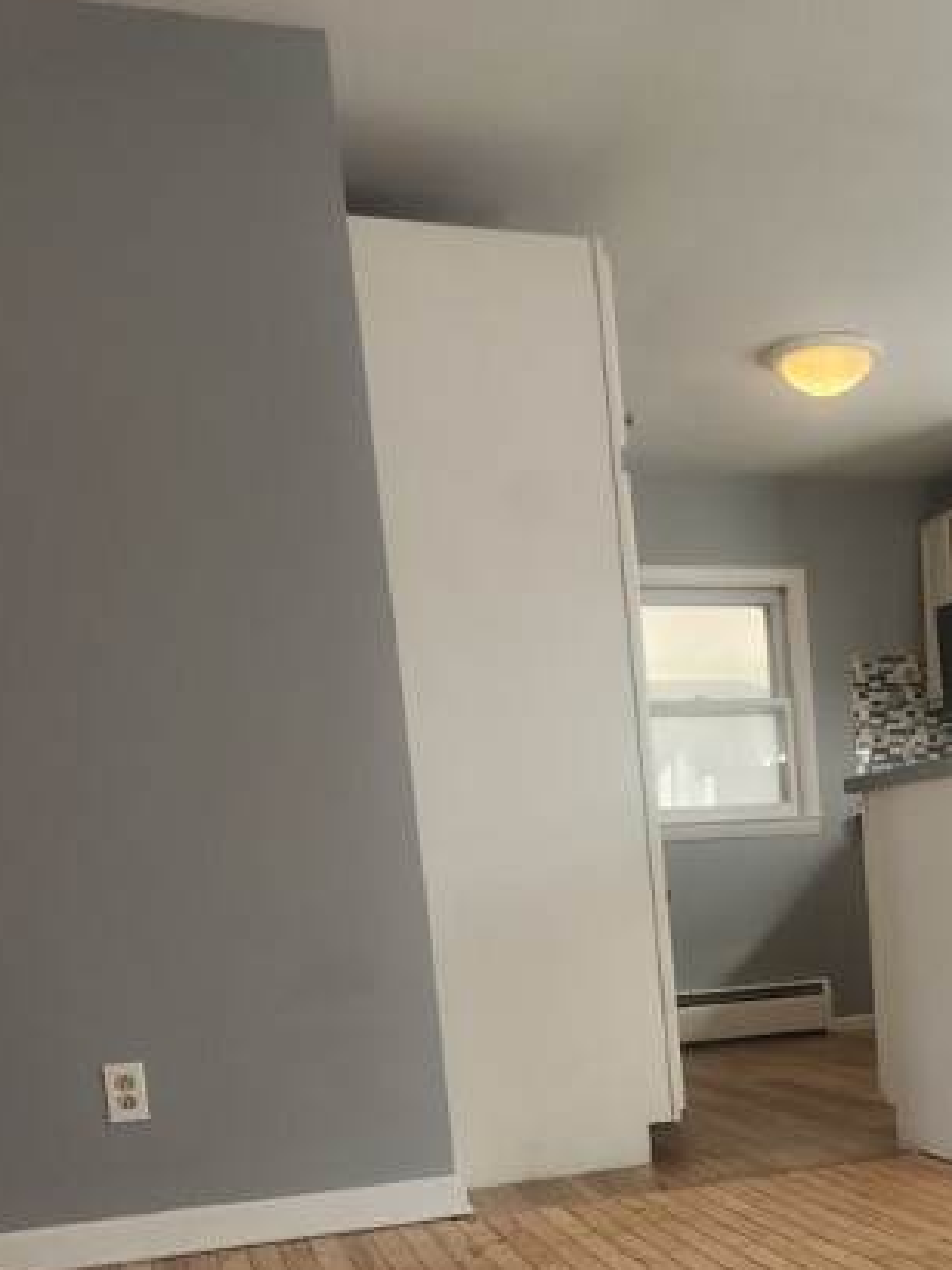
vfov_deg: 40.6
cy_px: 1137
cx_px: 819
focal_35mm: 43
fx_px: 1578
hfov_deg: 32.3
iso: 160
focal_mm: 5.4
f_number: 1.8
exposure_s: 1/120
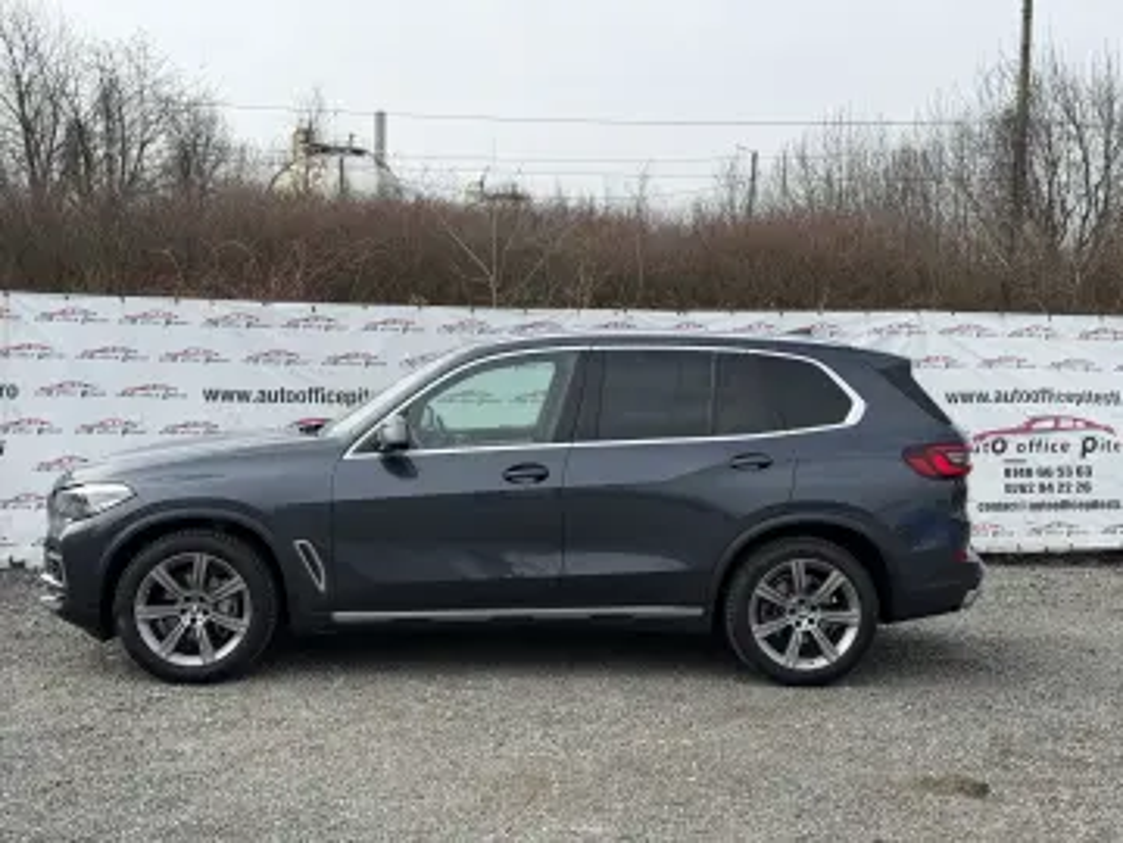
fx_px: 1557
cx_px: 562
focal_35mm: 48
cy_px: 422
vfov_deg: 30.3
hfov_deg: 39.7
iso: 64
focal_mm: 6.76
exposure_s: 1/3534
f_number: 1.78
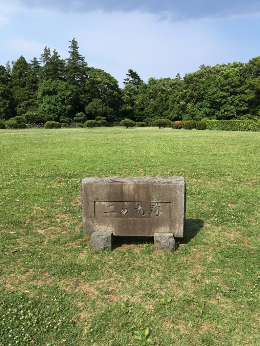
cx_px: 130
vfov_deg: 61.7
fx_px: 290
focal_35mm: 29
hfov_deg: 48.2
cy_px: 173
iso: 25
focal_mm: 4.15
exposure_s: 1/1350
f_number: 2.2
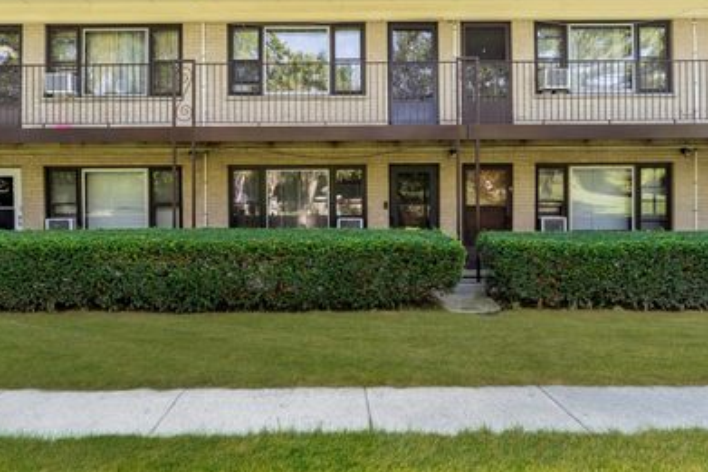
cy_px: 194
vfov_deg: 53.8
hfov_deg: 74.7
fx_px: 463
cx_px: 324
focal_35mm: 24
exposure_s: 1/25
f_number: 9
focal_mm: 18.4
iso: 200
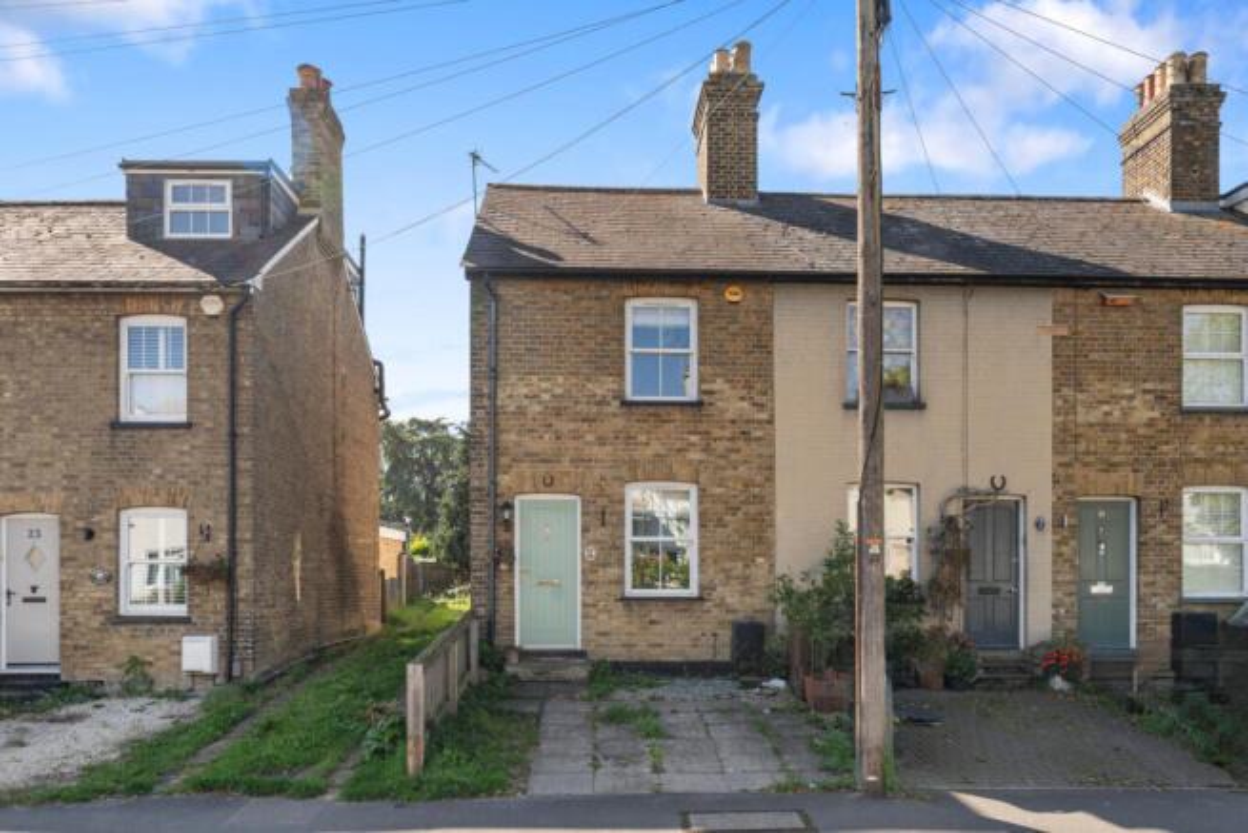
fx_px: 988
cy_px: 416
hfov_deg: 64.5
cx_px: 624
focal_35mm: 28
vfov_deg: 45.7
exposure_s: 1/160
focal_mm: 28.5
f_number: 8
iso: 320
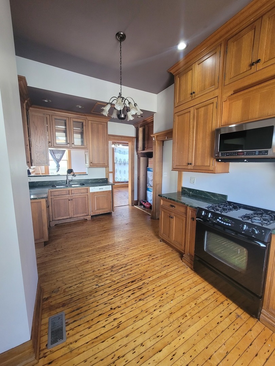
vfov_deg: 106.2
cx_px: 138
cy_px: 183
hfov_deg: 89.9
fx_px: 138
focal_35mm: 13
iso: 250
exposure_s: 1/60
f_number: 2.2
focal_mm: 2.2
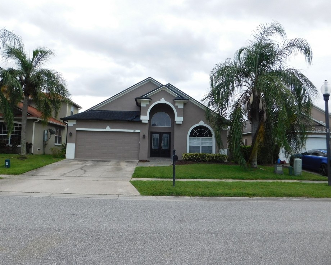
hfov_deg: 68.1
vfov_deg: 56.8
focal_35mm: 25
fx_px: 245
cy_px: 130
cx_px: 161
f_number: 3
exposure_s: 1/1250
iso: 125
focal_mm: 4
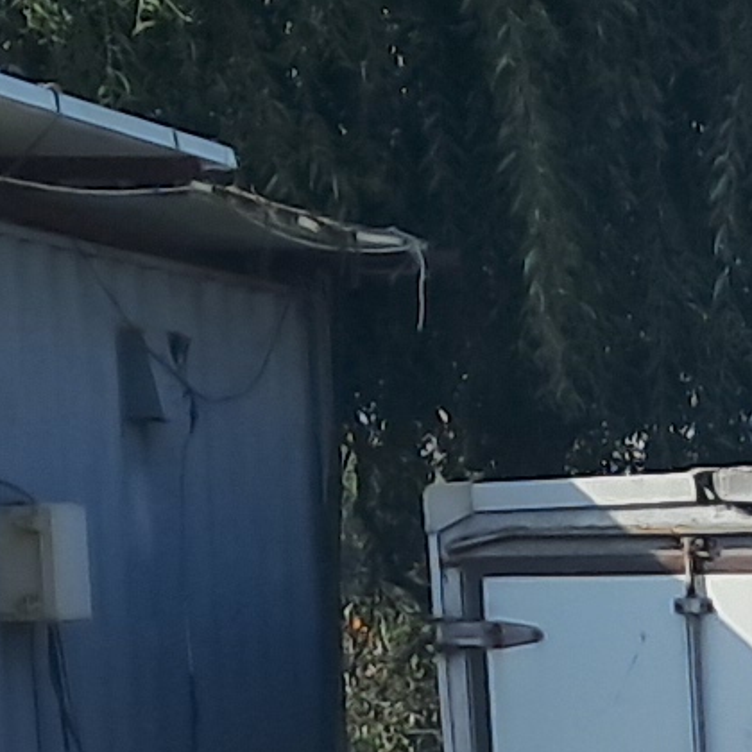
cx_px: 1986
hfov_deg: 7.0
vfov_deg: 7.3
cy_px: 1497
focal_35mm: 232
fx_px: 5702
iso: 50
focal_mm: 4
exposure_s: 1/910
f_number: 1.8
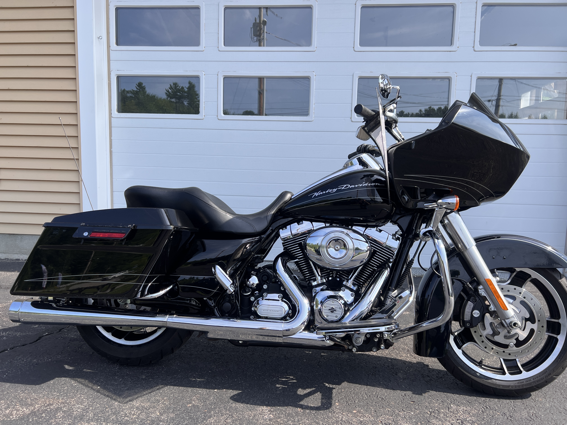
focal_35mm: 26
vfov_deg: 53.1
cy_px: 212
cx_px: 284
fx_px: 426
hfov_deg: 67.3
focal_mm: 5.7
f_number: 1.5
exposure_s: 1/1597
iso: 50
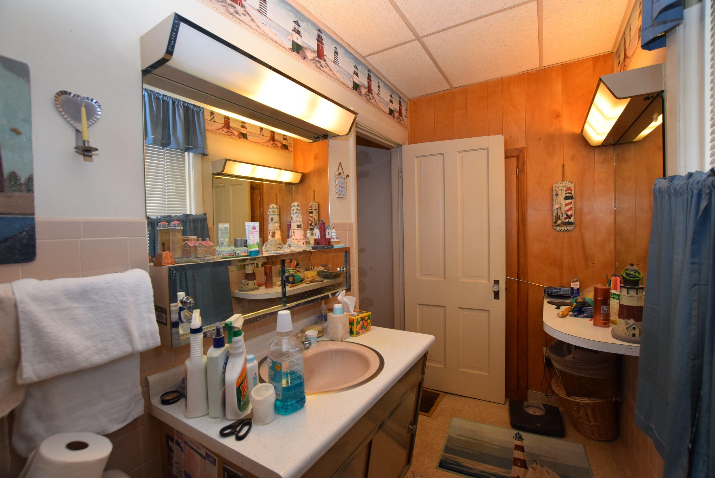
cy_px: 239
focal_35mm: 15
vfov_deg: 77.4
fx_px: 298
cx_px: 358
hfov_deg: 100.3
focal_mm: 10
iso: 800
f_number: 5
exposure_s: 1/100
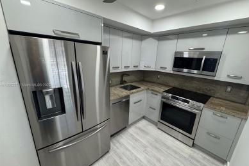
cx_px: 128
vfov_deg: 77.4
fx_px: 104
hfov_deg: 100.3
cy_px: 85
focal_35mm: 15
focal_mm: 2.22
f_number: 2.2
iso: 250
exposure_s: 1/120
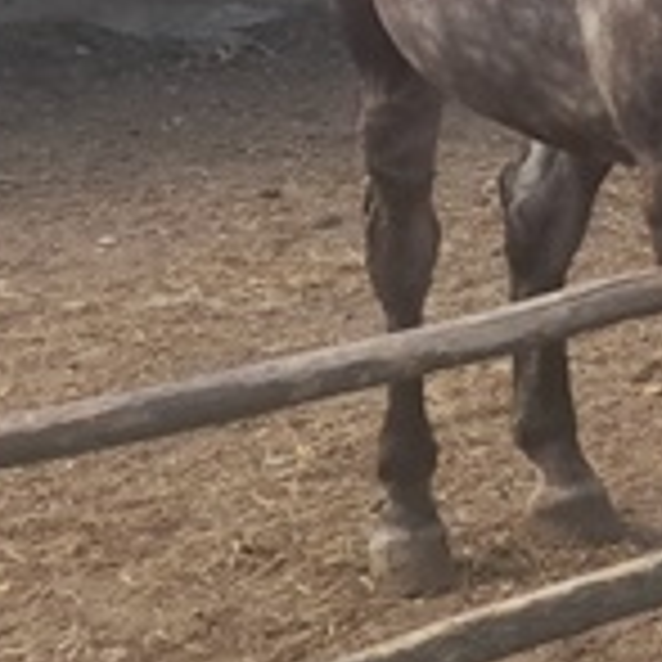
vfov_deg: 14.3
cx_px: 1734
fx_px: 2596
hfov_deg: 11.3
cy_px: 5
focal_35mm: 120
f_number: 2
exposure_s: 1/346
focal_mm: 4.6
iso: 20
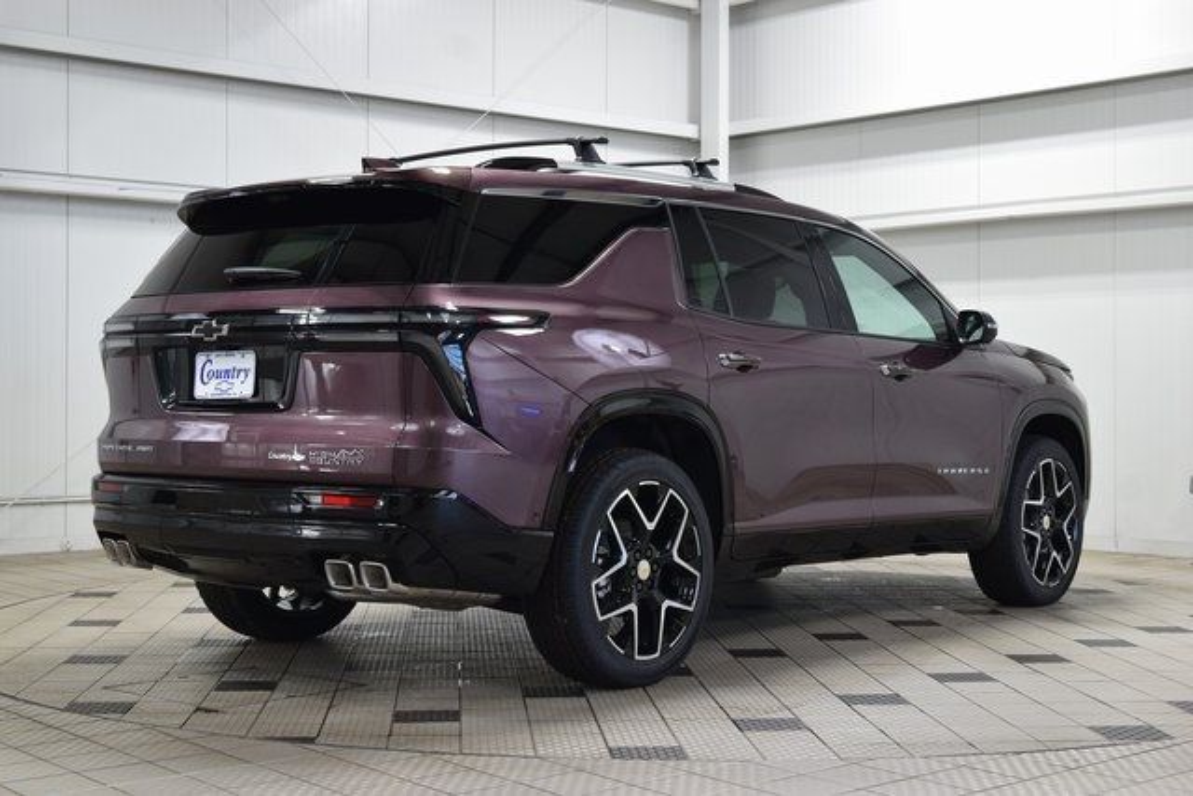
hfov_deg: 36.9
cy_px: 398
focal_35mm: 54
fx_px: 1790
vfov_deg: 25.1
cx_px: 596
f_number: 6.3
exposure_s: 1/15
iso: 450
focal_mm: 36
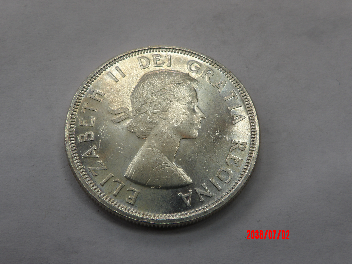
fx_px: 427
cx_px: 176
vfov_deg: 34.3
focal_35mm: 42
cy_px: 132
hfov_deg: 44.8
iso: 100
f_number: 4.9
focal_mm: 7.6
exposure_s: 1/101
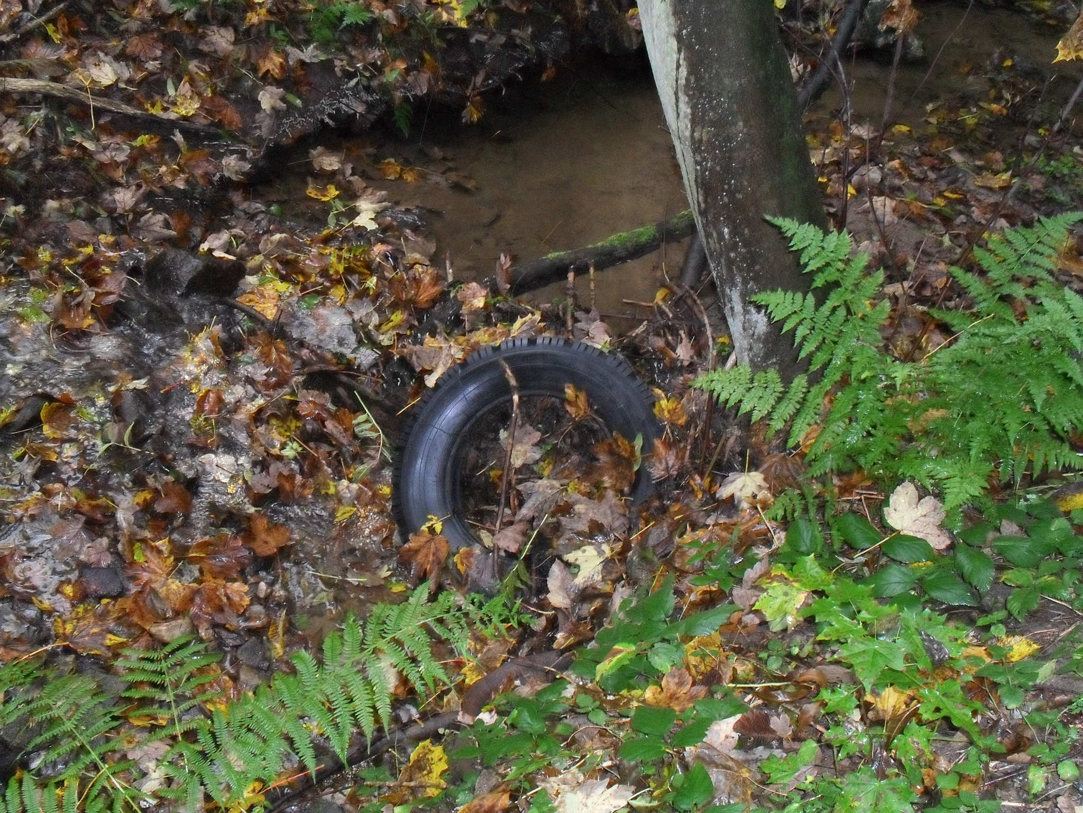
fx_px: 1314
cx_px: 542
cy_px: 406
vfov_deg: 34.3
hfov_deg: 44.8
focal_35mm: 42
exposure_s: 1/45
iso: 400
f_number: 3.6
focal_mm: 7.5
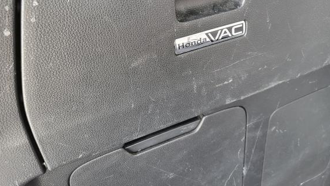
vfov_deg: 36.2
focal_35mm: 32
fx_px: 280
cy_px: 56
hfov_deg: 61.0
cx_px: 175
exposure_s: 1/60
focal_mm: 5.4
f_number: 1.8
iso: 200
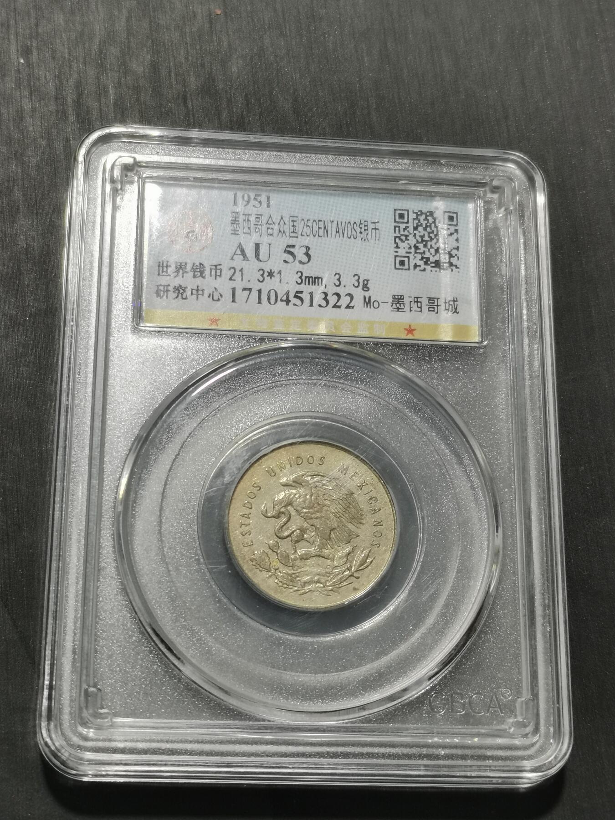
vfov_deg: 31.2
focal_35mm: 62
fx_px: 1469
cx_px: 308
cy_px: 410
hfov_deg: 23.7
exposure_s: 1/90
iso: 80
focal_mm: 5.58
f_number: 1.8
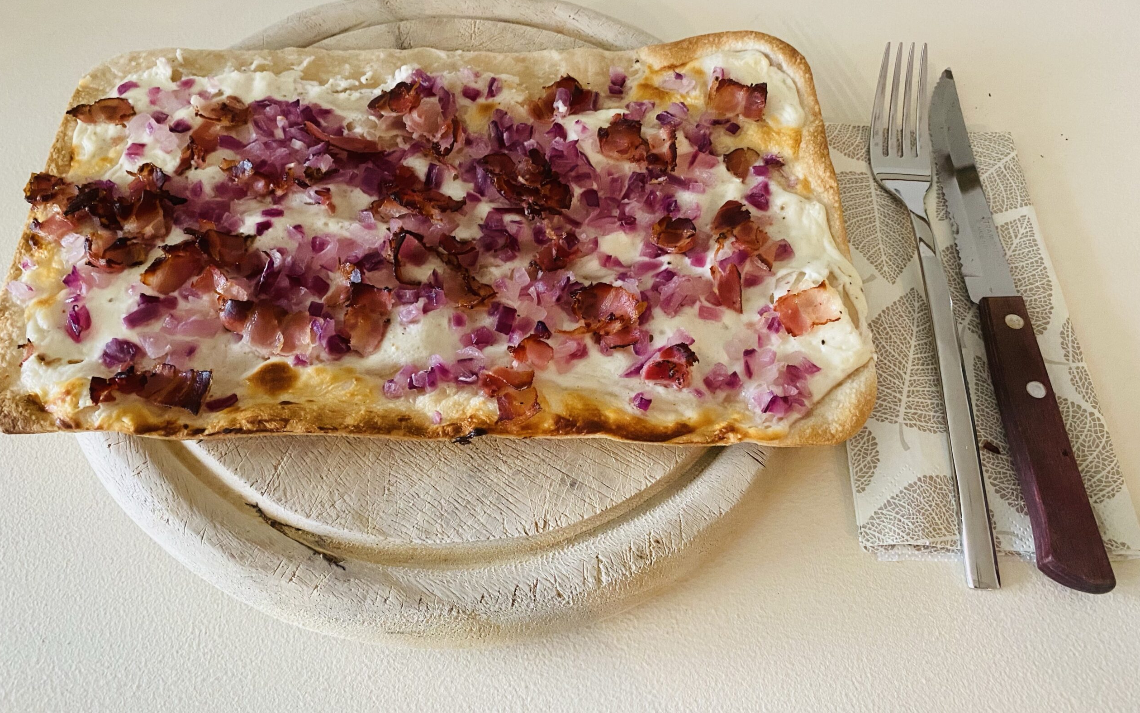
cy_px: 322
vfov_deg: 44.5
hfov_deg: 66.5
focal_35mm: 28
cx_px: 562
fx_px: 870
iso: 500
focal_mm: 4.25
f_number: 1.8
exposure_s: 1/50
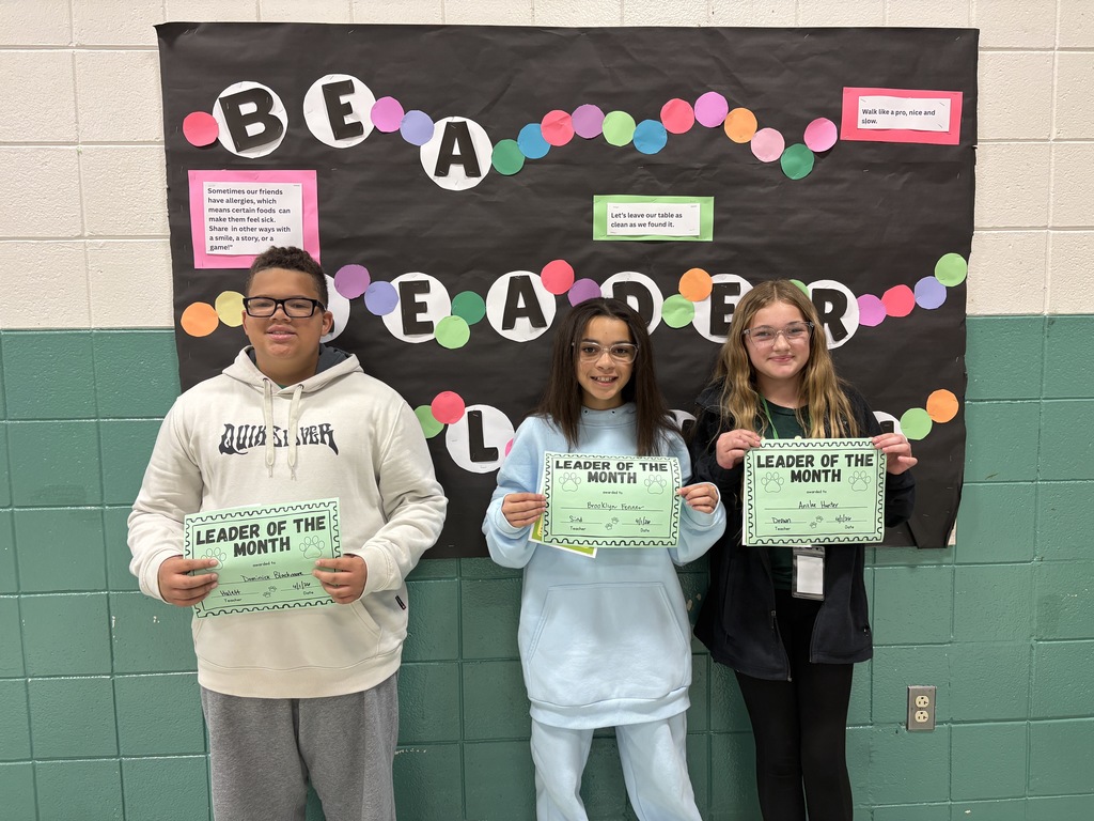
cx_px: 547
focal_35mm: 26
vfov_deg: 53.1
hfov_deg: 67.3
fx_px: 822
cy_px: 410
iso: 125
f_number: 1.6
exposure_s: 1/60
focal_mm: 5.96
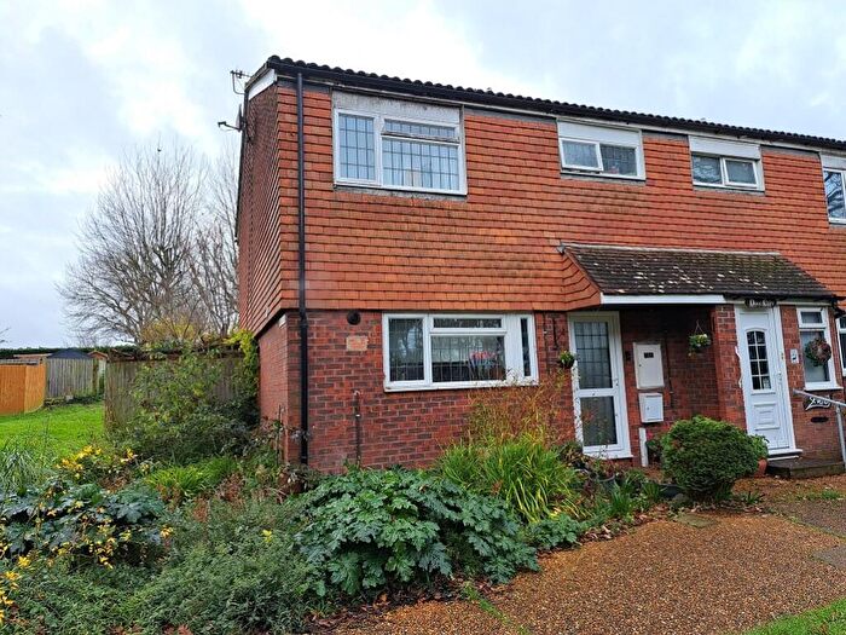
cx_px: 423
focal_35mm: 24
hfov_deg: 71.6
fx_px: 587
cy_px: 318
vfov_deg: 56.8
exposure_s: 1/116
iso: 50
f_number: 1.8
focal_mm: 5.23
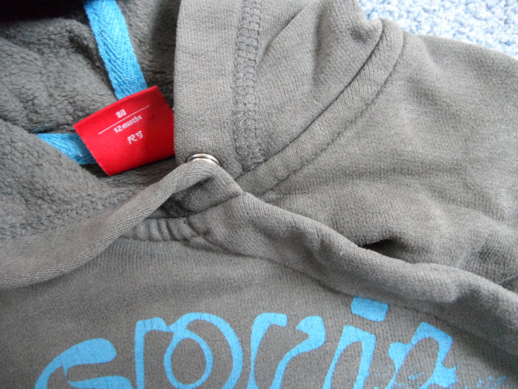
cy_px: 194
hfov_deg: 71.6
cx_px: 259
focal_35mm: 24
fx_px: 359
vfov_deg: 56.8
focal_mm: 4.1
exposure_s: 1/20
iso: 400
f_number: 2.9
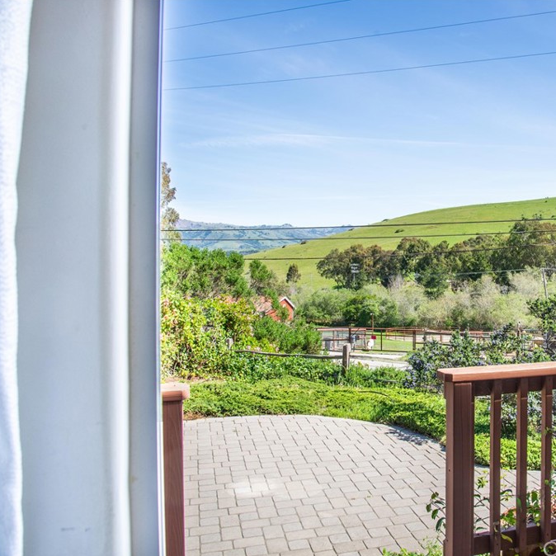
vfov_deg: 52.5
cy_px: 279
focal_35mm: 31
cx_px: 416
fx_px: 563
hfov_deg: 50.4
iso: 200
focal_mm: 24
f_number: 9
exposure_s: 1/1250
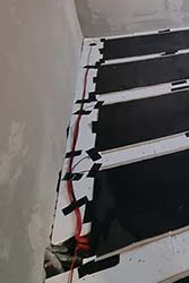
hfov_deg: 27.4
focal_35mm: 36
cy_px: 61
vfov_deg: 50.2
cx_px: 274
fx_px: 283
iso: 640
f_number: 2.2
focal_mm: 2.2
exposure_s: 1/33
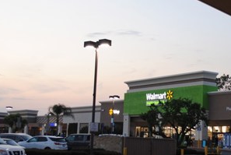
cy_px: 67
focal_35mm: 71
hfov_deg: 28.2
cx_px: 153
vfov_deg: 19.2
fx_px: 456
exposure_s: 1/30
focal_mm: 22
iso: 200
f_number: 4
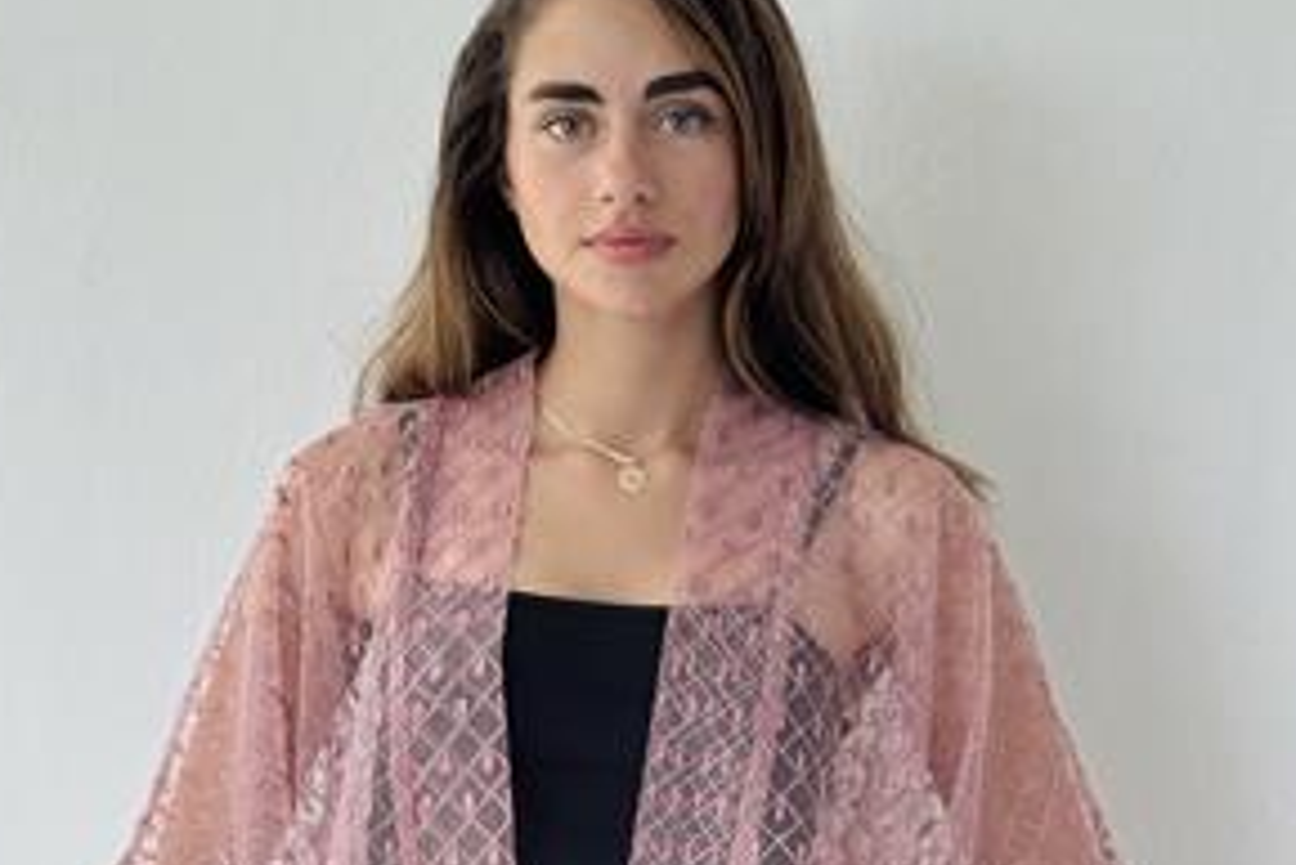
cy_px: 800
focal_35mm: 92
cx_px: 614
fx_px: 3314
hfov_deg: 22.1
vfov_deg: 14.7
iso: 64
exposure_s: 1/175
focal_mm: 6.76
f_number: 1.78
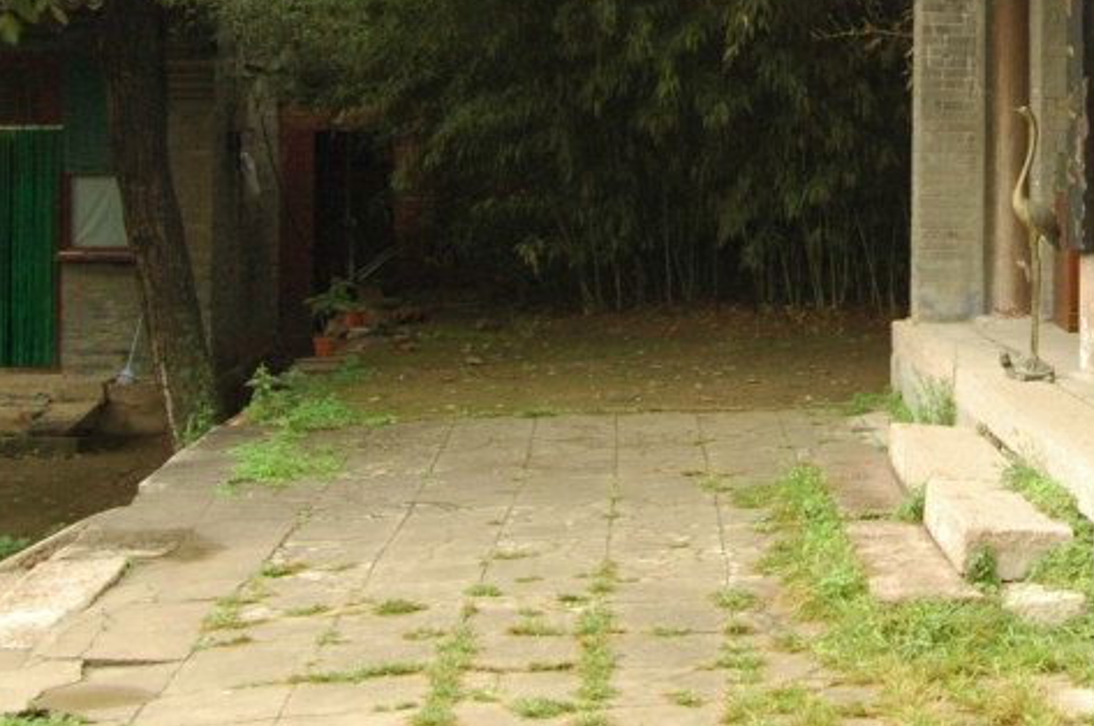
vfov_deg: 17.2
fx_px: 2367
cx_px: 976
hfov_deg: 25.3
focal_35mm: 78
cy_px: 69
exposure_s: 1/160
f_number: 5
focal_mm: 24
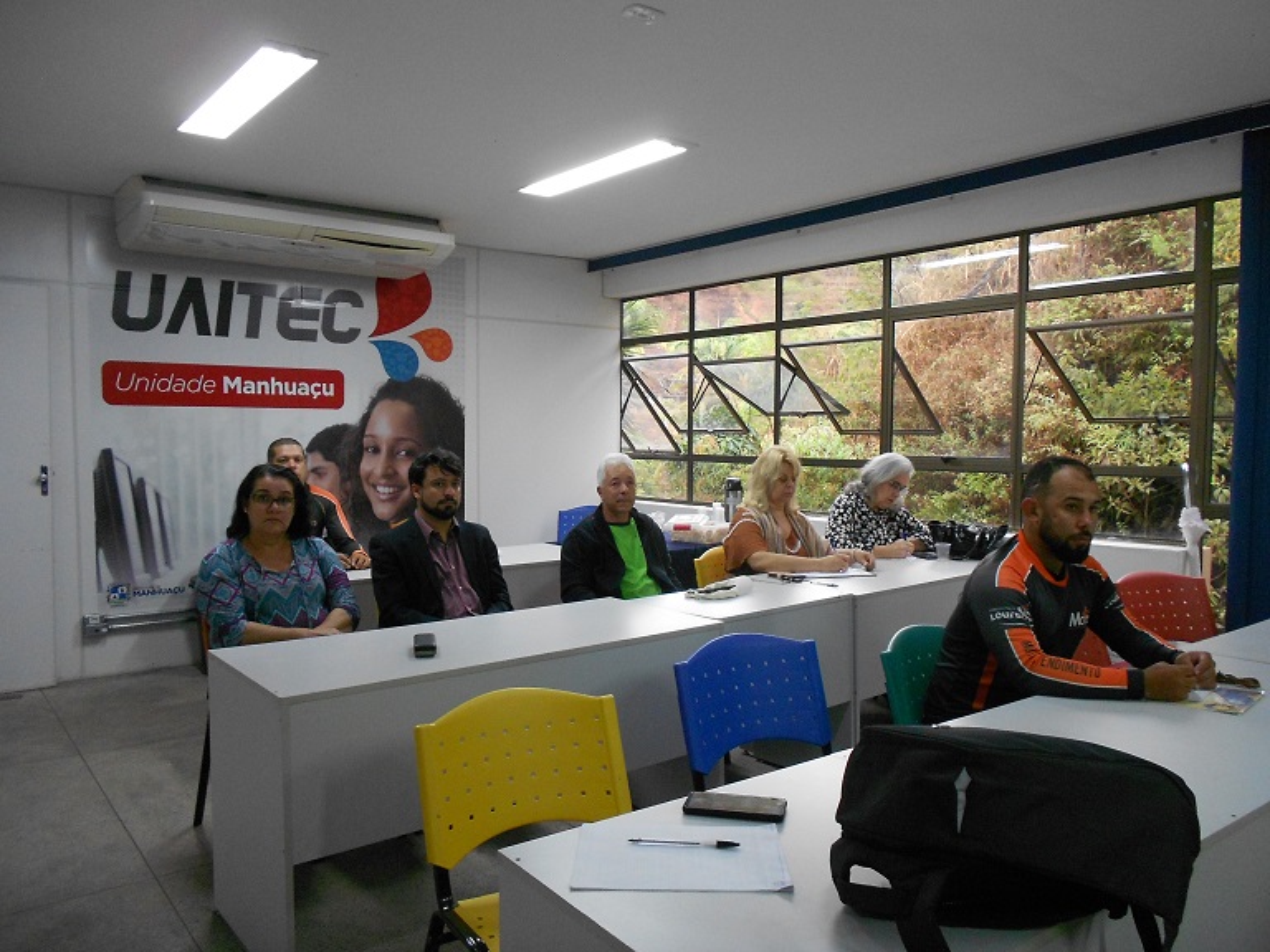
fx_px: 954
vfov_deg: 53.1
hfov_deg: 67.3
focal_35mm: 26
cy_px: 476
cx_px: 635
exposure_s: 1/30
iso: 320
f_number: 3.2
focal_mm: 4.6
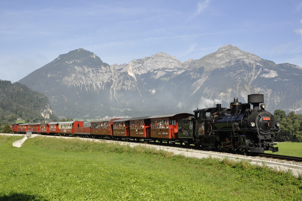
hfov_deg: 43.7
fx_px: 377
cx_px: 151
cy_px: 100
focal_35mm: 45
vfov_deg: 29.8
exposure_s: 1/1000
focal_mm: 30
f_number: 10
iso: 800
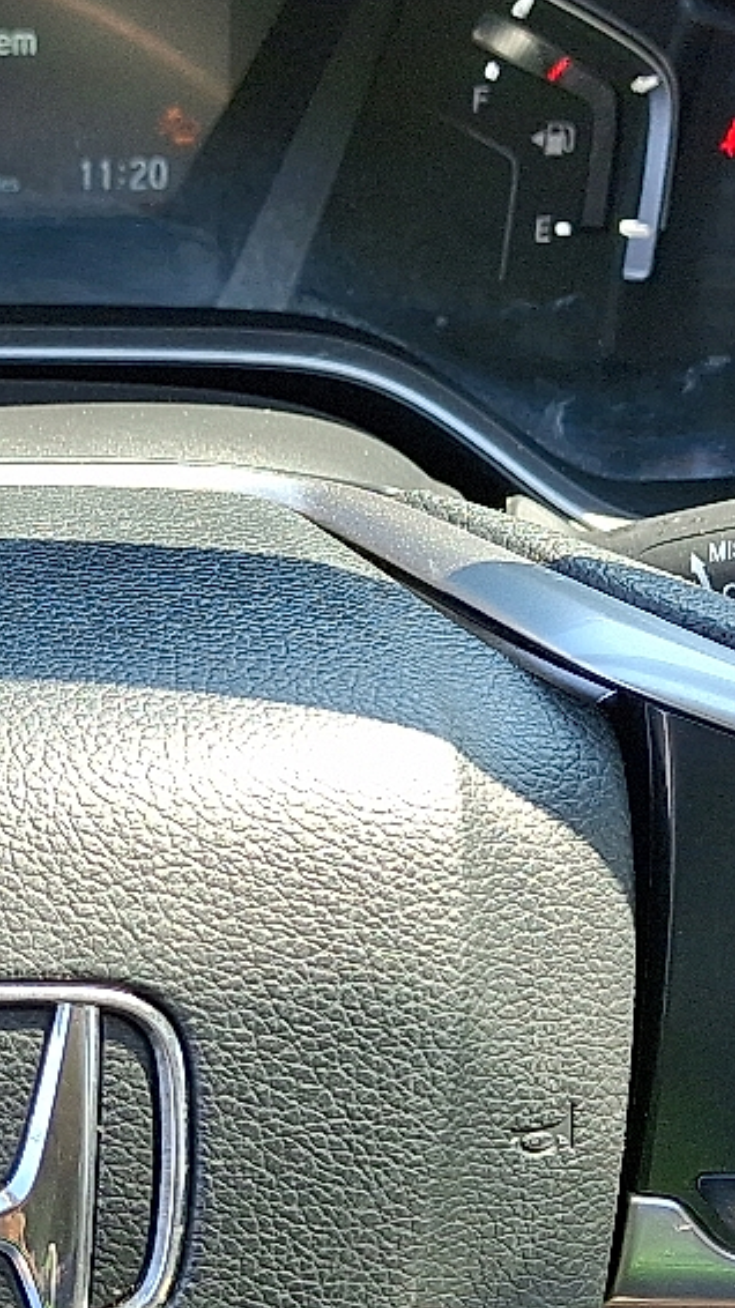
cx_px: -141
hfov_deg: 15.1
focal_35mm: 77
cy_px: 642
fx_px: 2670
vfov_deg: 27.5
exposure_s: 1/143
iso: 25
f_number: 1.8
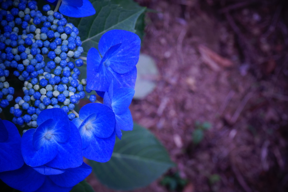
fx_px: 600
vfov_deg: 18.2
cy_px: 96
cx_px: 144
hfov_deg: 27.0
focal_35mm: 75
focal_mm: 50
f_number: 13
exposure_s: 1/80
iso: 500
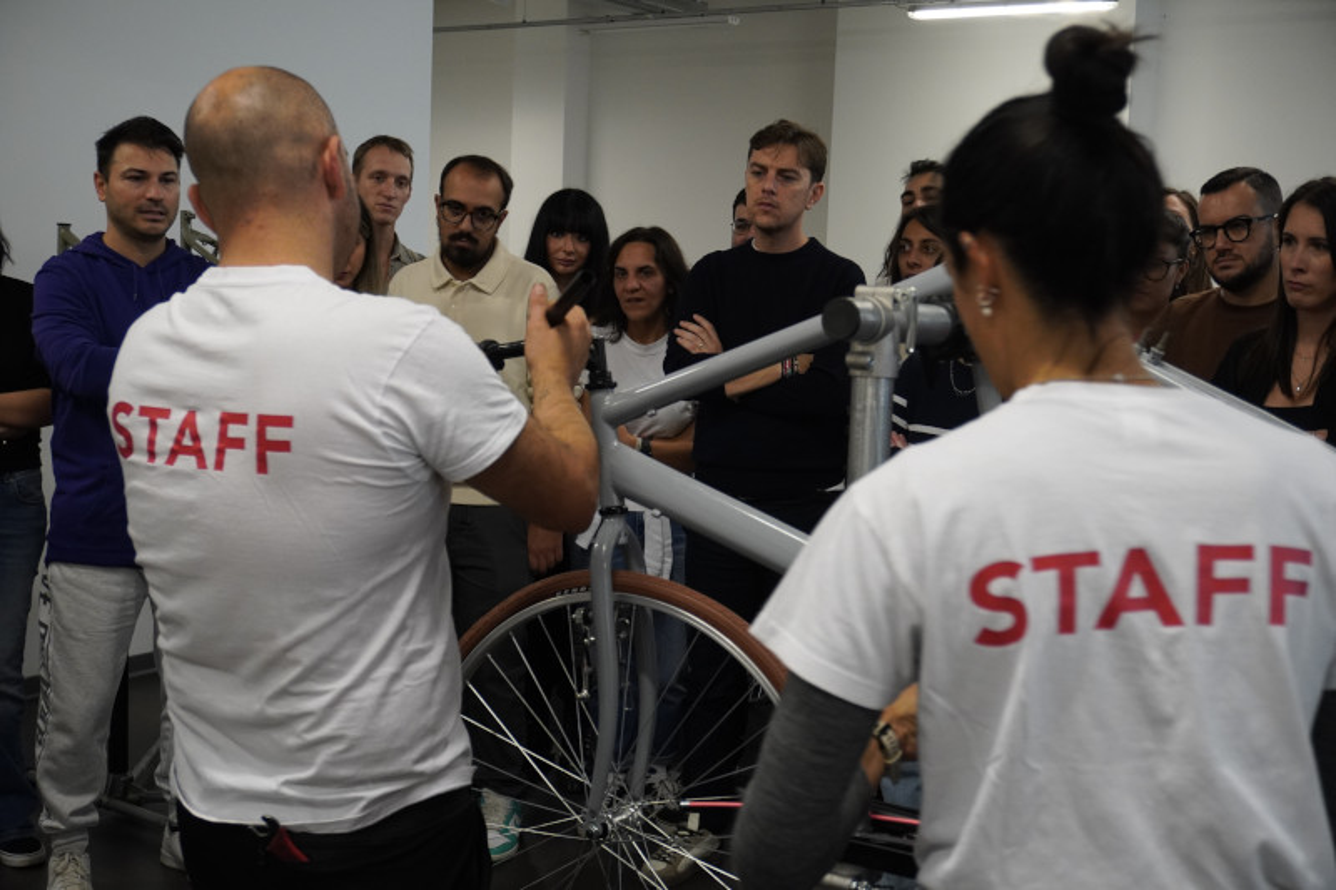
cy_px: 445
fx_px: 1614
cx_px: 668
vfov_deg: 30.8
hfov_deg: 45.0
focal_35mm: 44
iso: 1250
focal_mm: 29
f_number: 5
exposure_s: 1/100
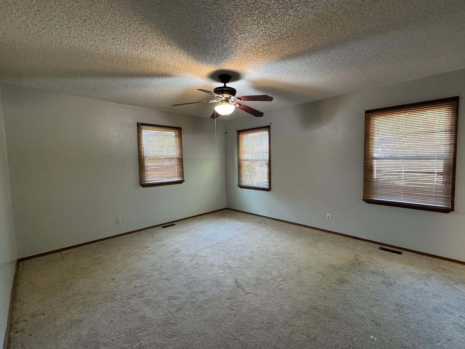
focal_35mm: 15
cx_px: 248
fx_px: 202
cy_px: 174
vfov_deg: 81.8
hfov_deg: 98.0
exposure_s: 1/60
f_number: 2.2
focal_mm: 2.22
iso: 400
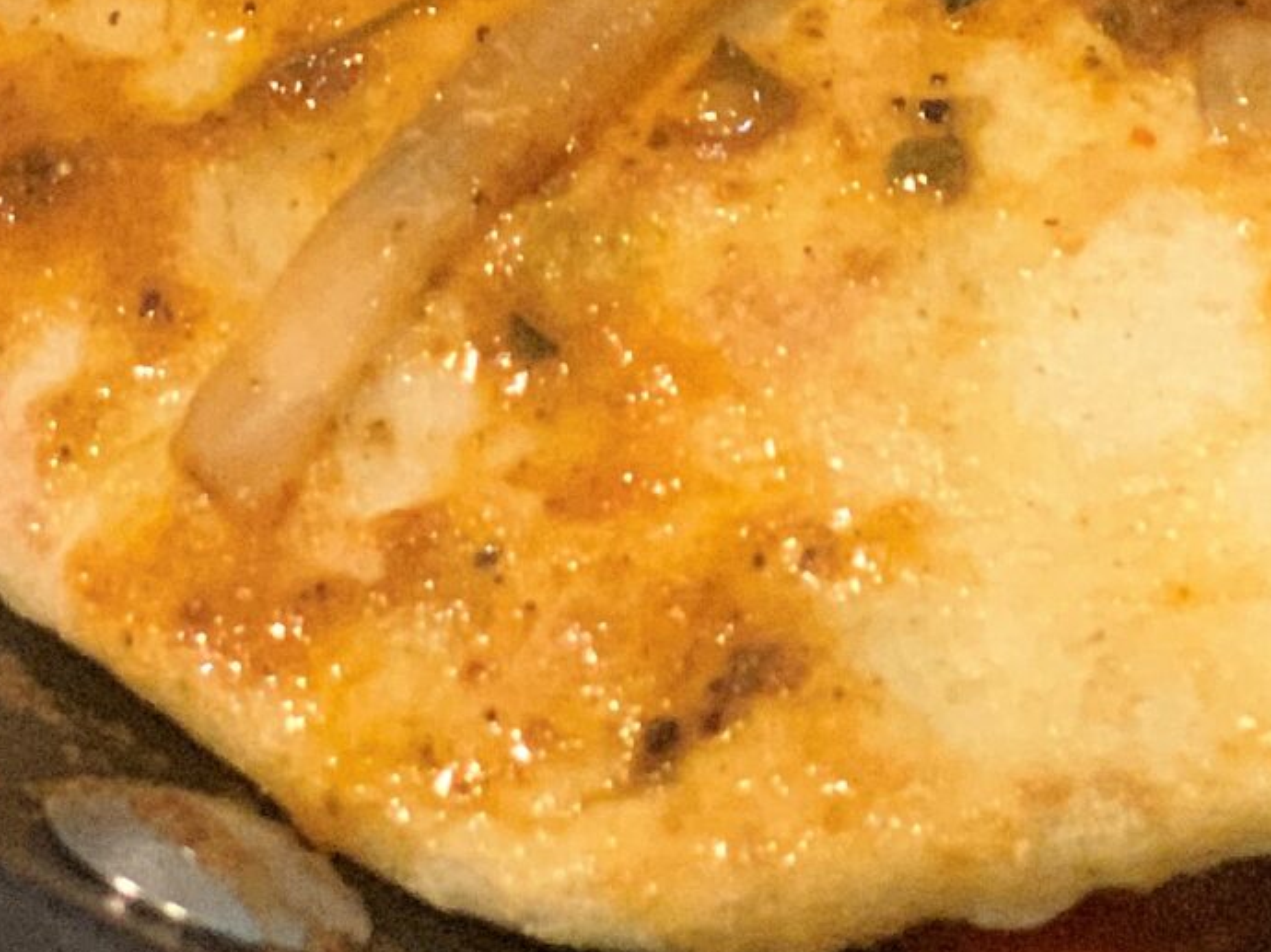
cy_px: -744
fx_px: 7084
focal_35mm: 193
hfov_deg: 10.0
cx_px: 1658
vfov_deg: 7.5
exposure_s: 1/50
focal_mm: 6
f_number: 2.4
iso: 400
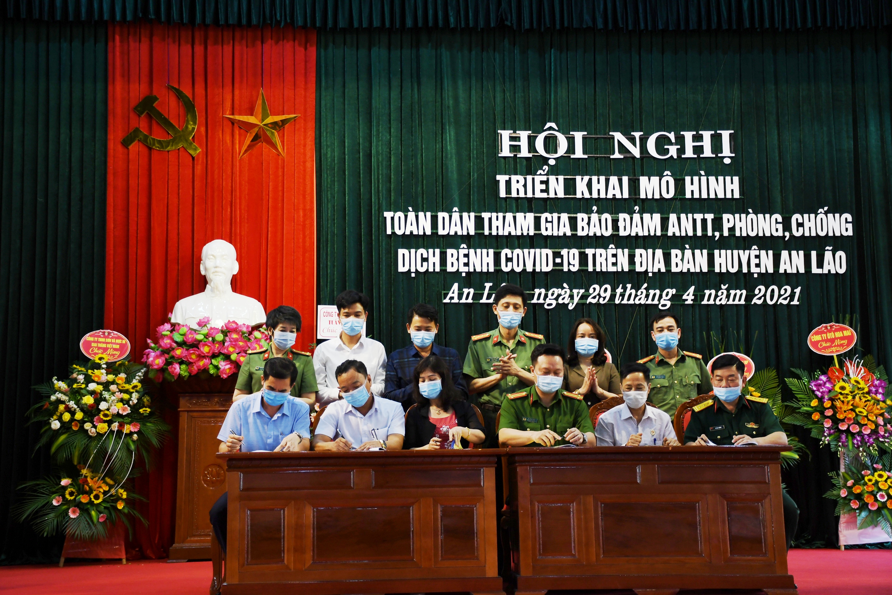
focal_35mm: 51
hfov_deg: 38.9
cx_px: 446
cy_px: 298
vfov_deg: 26.5
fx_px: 1264
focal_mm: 34
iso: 640
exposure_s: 1/200
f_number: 4.2
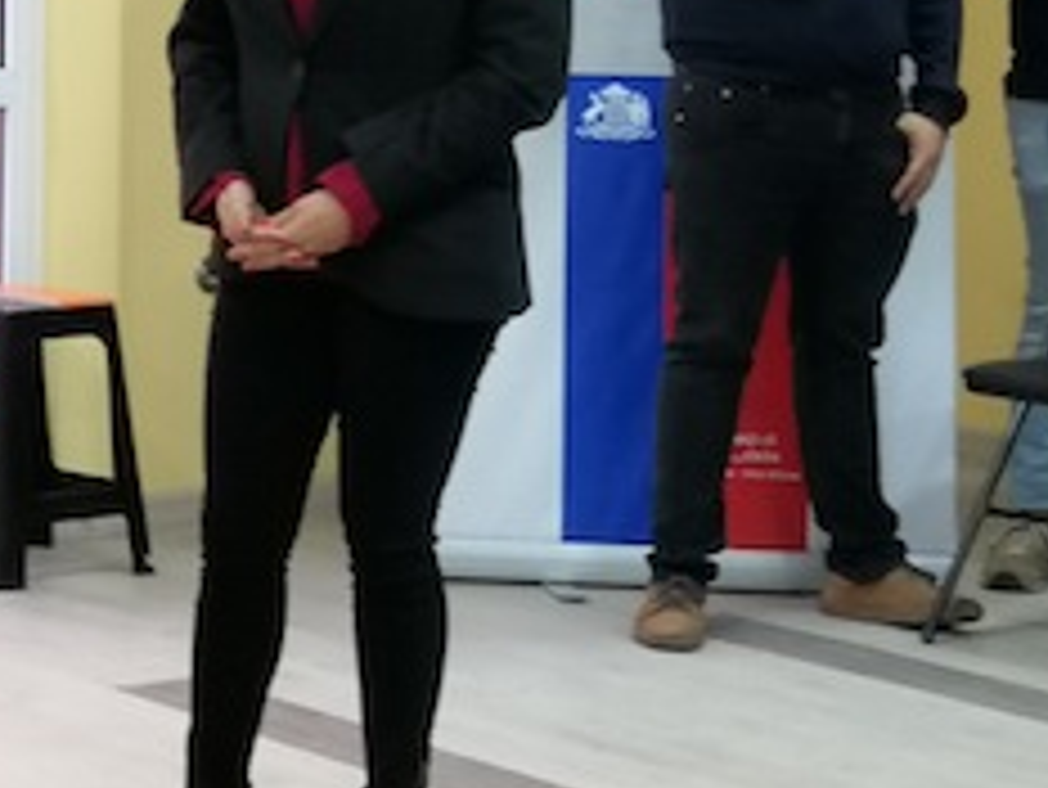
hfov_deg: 14.0
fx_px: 4089
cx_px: -342
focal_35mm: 135
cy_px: -61
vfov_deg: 10.9
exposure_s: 1/33.3
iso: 200
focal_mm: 3.95
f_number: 1.8
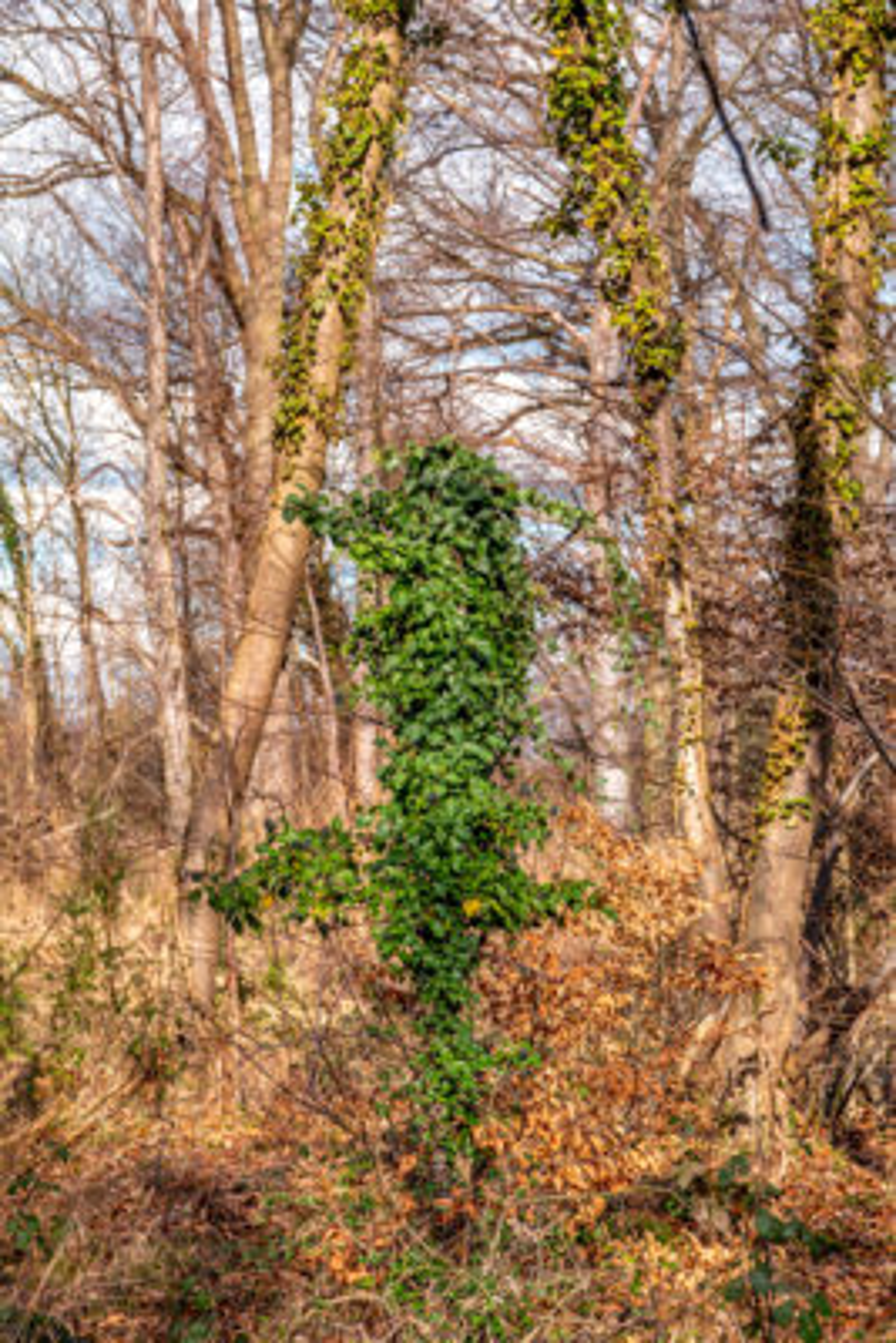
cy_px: 672
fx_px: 4289
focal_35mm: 115
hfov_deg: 11.9
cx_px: 448
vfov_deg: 17.8
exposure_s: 1/400
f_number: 4
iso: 100
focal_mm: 42.08
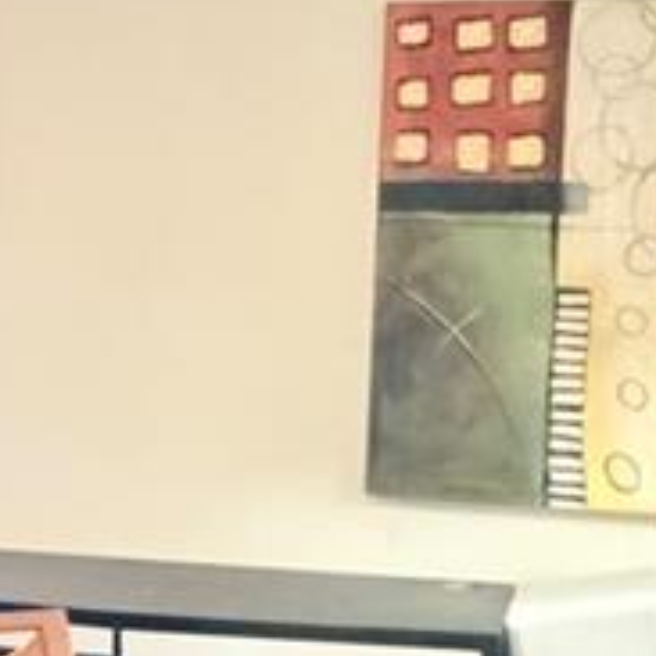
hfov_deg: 20.5
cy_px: 445
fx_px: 1737
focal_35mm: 81
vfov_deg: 21.3
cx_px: -36
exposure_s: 1/30
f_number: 2.2
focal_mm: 2.22
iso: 2500
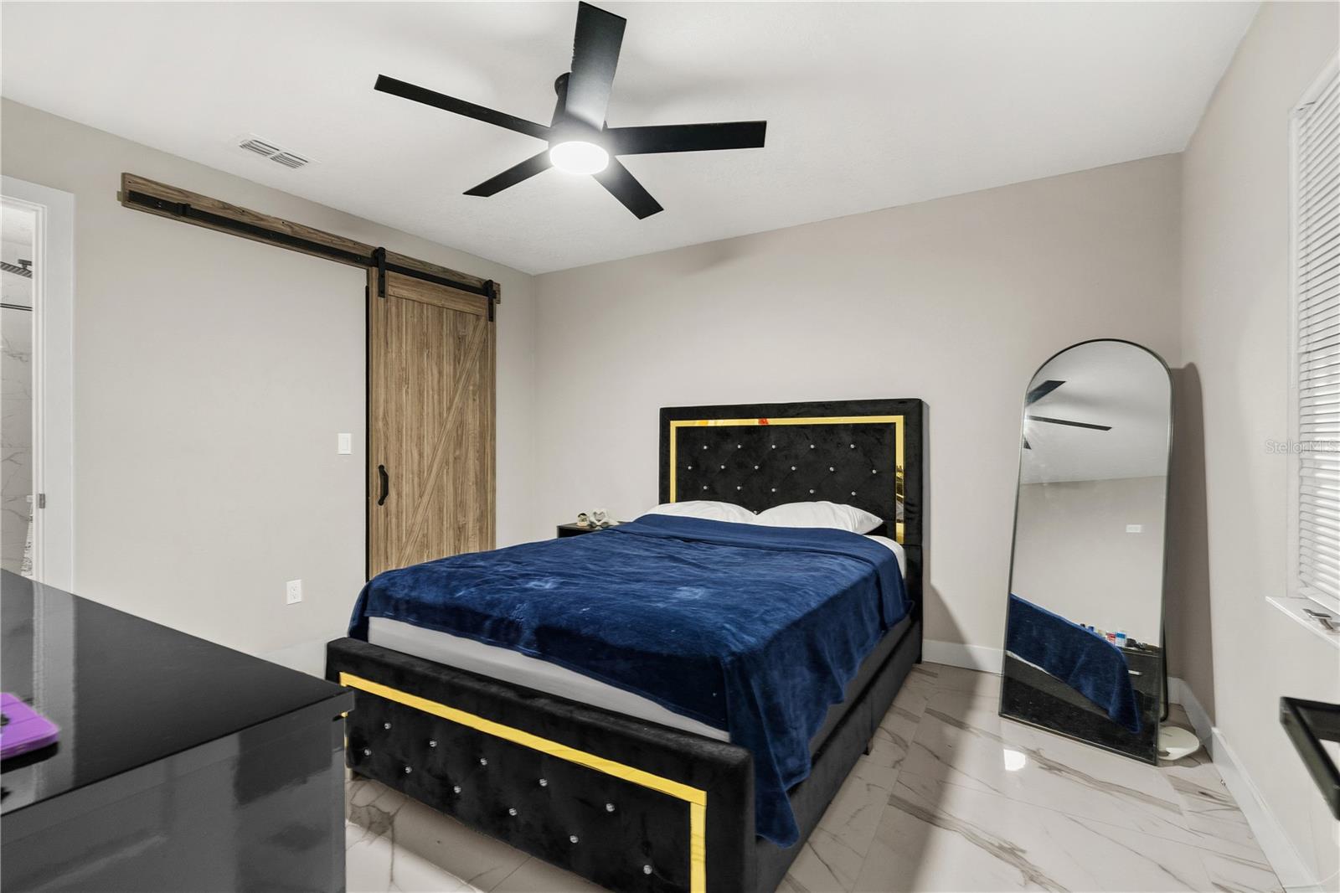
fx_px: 595
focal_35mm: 16
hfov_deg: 96.7
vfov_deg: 73.7
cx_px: 670
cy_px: 446
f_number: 8
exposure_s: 2.5
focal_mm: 16
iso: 800
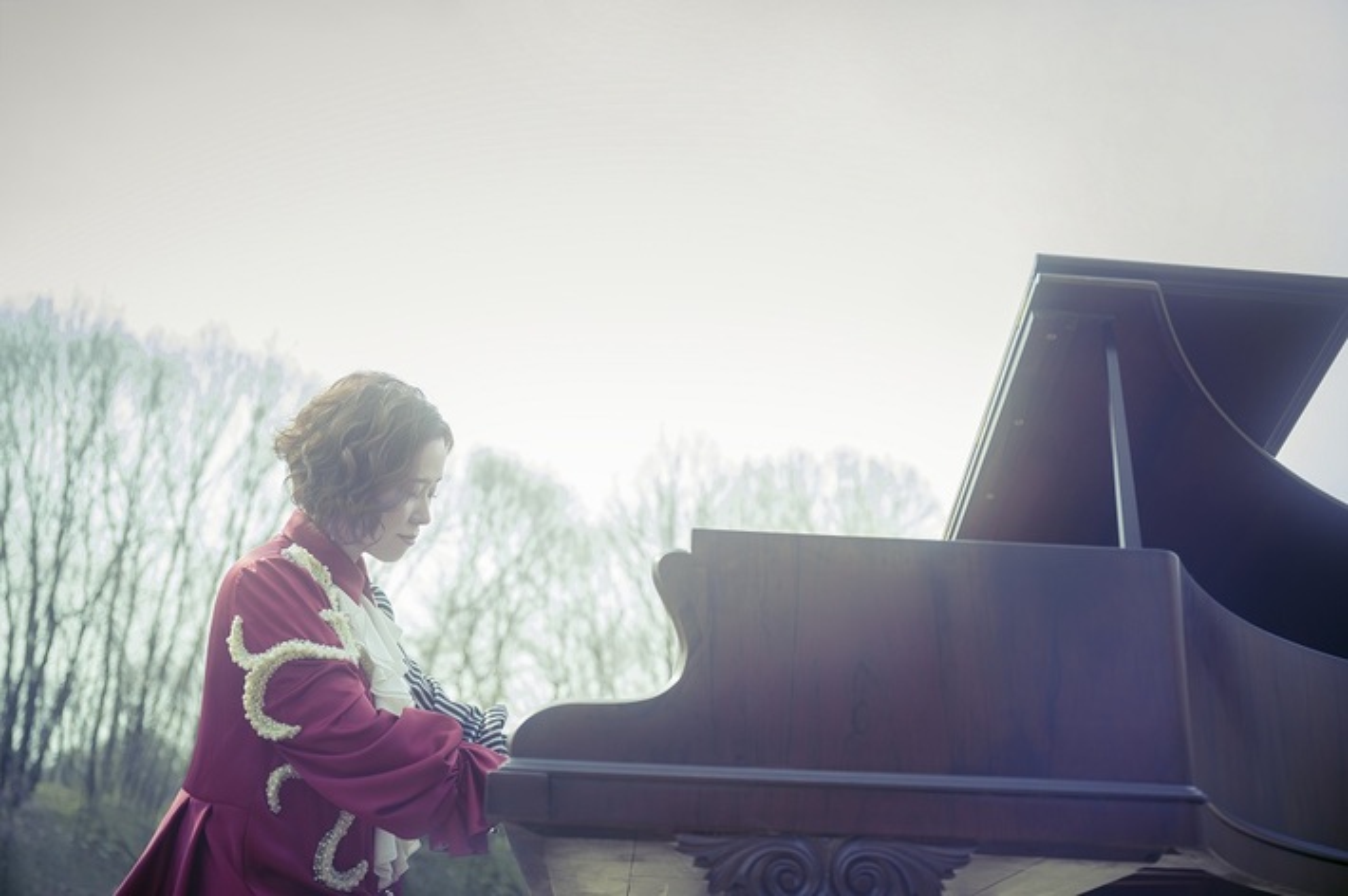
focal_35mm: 41
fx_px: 1534
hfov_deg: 47.4
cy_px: 448
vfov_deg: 32.6
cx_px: 674
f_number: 3.2
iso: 200
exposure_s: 1/500
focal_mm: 41
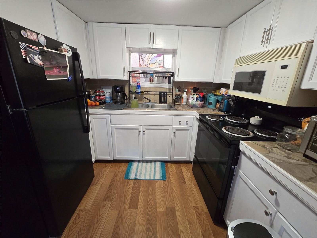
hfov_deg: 106.2
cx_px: 158
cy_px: 119
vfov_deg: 89.9
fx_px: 119
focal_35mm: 13
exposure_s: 1/60
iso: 500
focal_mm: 2.2
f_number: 2.2
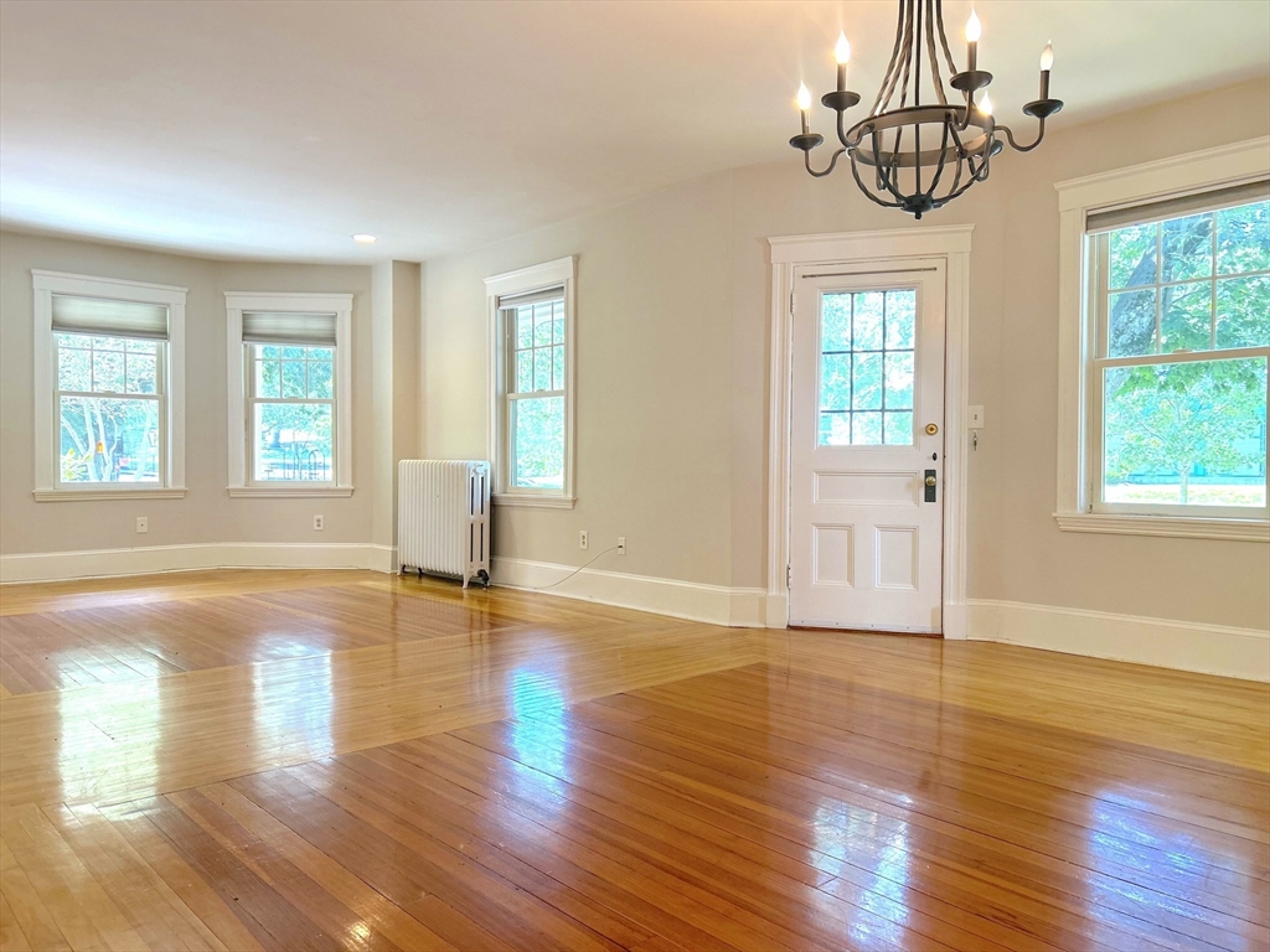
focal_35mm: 26
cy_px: 476
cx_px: 635
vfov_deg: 53.1
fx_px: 954
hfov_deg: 67.3
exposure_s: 1/60
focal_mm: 5.7
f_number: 1.5
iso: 80
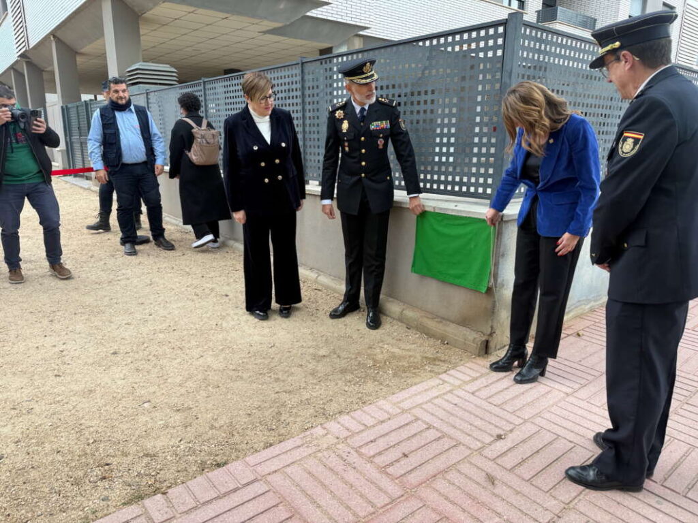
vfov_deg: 56.8
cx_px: 349
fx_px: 484
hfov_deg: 71.6
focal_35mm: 24
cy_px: 262
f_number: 1.78
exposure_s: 1/206
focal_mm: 6.76
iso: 64
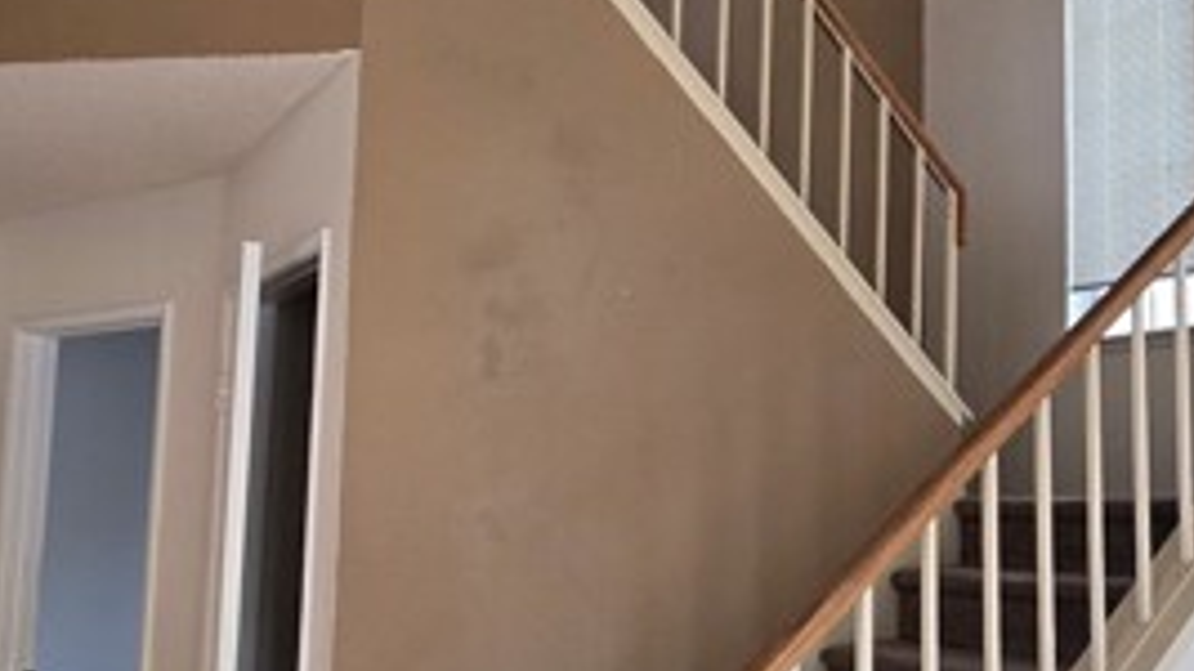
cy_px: 398
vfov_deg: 34.5
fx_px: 1076
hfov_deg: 57.7
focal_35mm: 34
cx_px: 707
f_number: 2.2
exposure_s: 1/100
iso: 200
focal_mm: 2.2
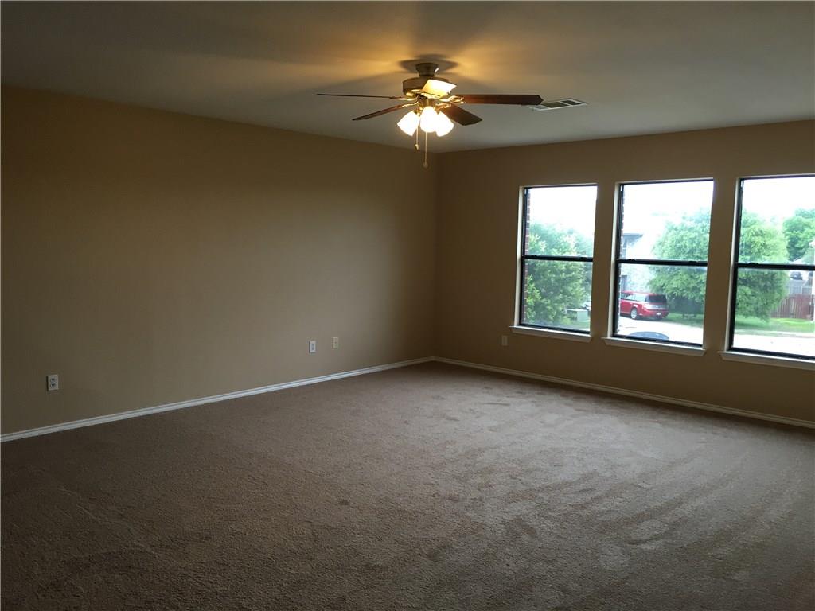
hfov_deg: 61.7
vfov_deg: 48.2
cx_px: 408
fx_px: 683
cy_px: 306
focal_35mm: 29
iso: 64
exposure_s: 1/30
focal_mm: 4.15
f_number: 2.2
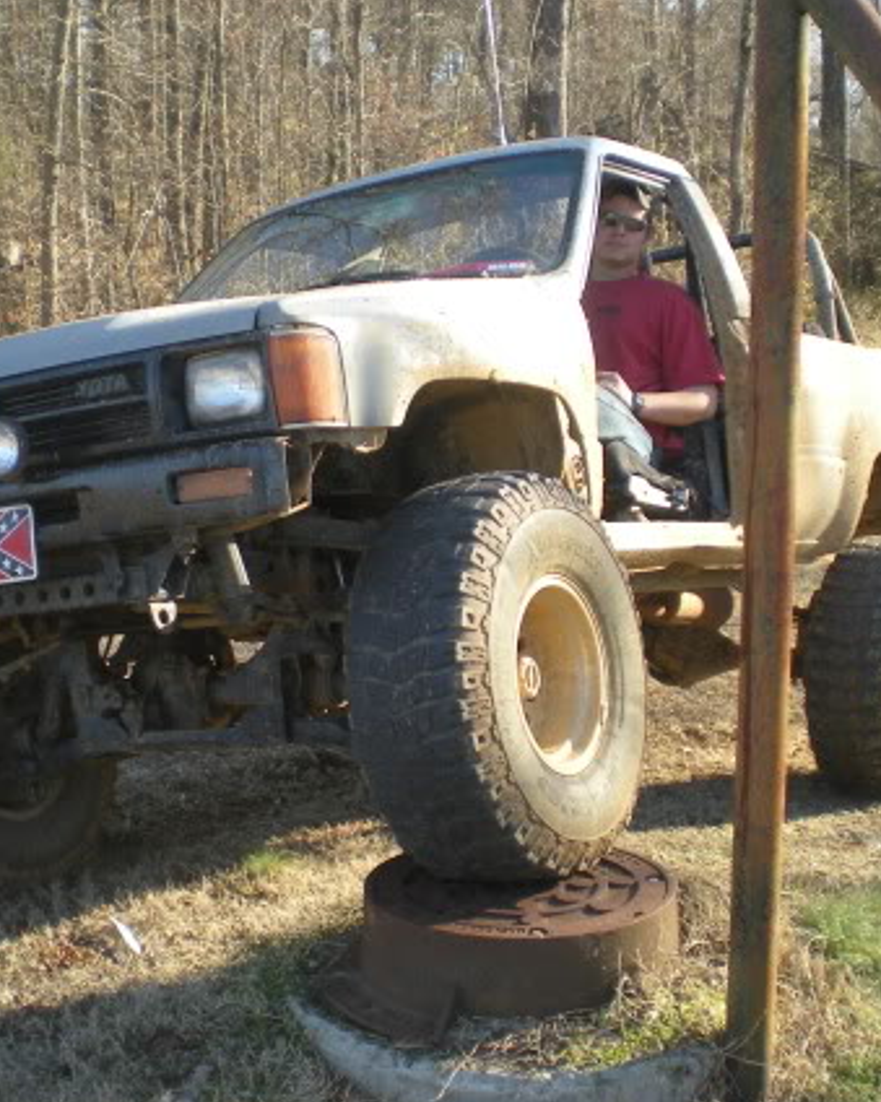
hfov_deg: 27.1
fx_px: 1826
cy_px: 572
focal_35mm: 56
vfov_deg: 33.6
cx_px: 351
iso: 64
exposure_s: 1/158
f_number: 3.1
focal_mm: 6.3
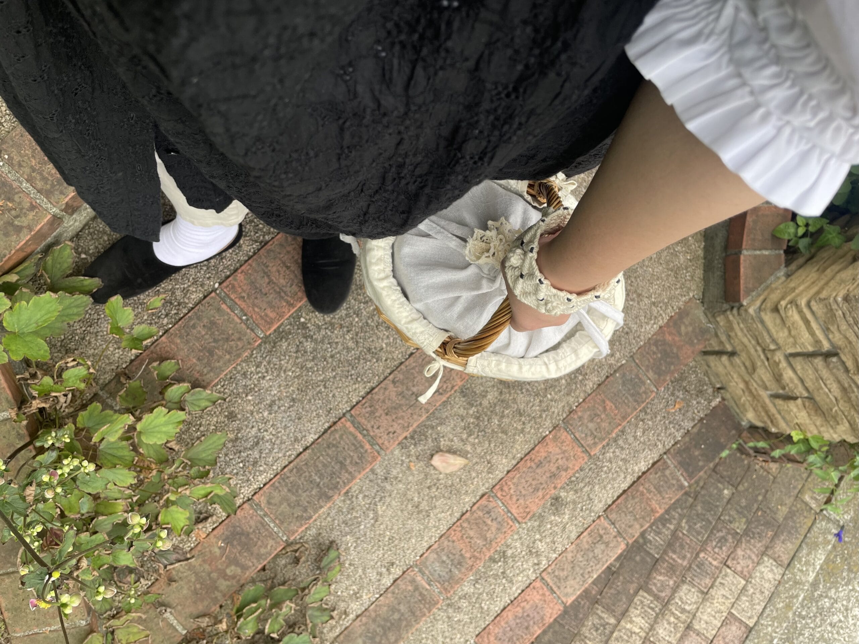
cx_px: 430
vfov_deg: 53.1
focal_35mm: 26
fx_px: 645
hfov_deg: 67.3
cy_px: 322
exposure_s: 1/412
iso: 32
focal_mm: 4.2
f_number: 1.6
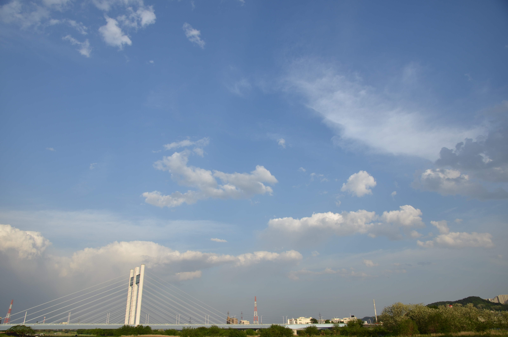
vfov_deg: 52.9
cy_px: 168
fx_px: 338
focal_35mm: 24
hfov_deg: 73.9
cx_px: 254
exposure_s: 1/400
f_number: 5.6
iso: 100
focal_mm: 16
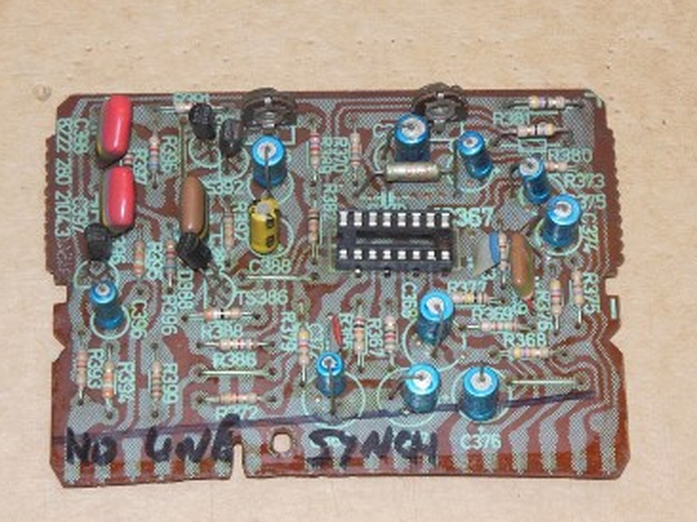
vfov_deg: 12.3
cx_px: 341
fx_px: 2415
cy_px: 253
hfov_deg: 16.4
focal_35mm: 120
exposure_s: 1/60
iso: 200
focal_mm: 17.5
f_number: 4.7
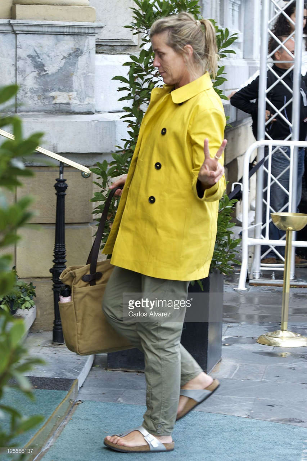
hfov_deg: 14.9
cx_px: 154
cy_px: 230
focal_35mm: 92
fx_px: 1177
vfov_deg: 22.1
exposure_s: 1/200
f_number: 6.3
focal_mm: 92
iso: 640
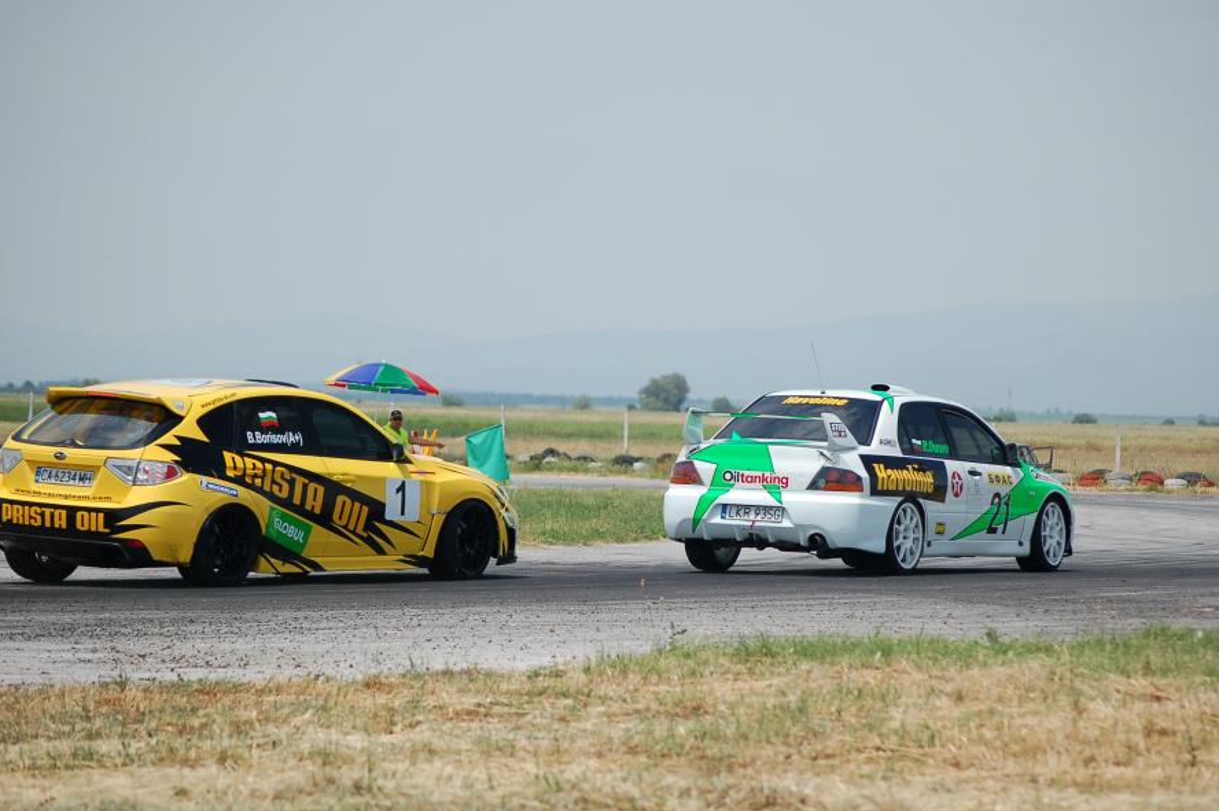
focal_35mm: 182
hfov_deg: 11.3
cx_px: 631
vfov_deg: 7.6
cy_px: 452
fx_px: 6145
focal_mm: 105
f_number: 4.8
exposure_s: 1/1250
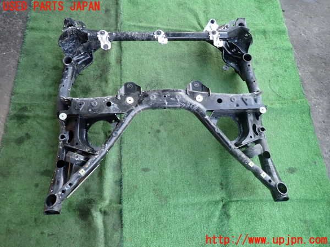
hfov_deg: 69.4
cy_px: 124
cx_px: 165
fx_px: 238
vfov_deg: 54.9
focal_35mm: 25
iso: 100
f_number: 2
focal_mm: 4.5
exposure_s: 1/125
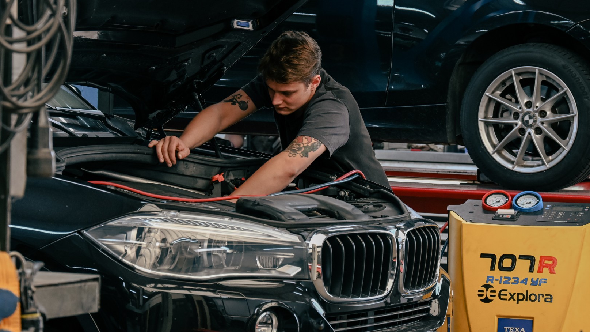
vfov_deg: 8.4
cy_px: 147
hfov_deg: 14.8
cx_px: 295
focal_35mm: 145
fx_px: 2268
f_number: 6.3
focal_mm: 92
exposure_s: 1/160
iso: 1400
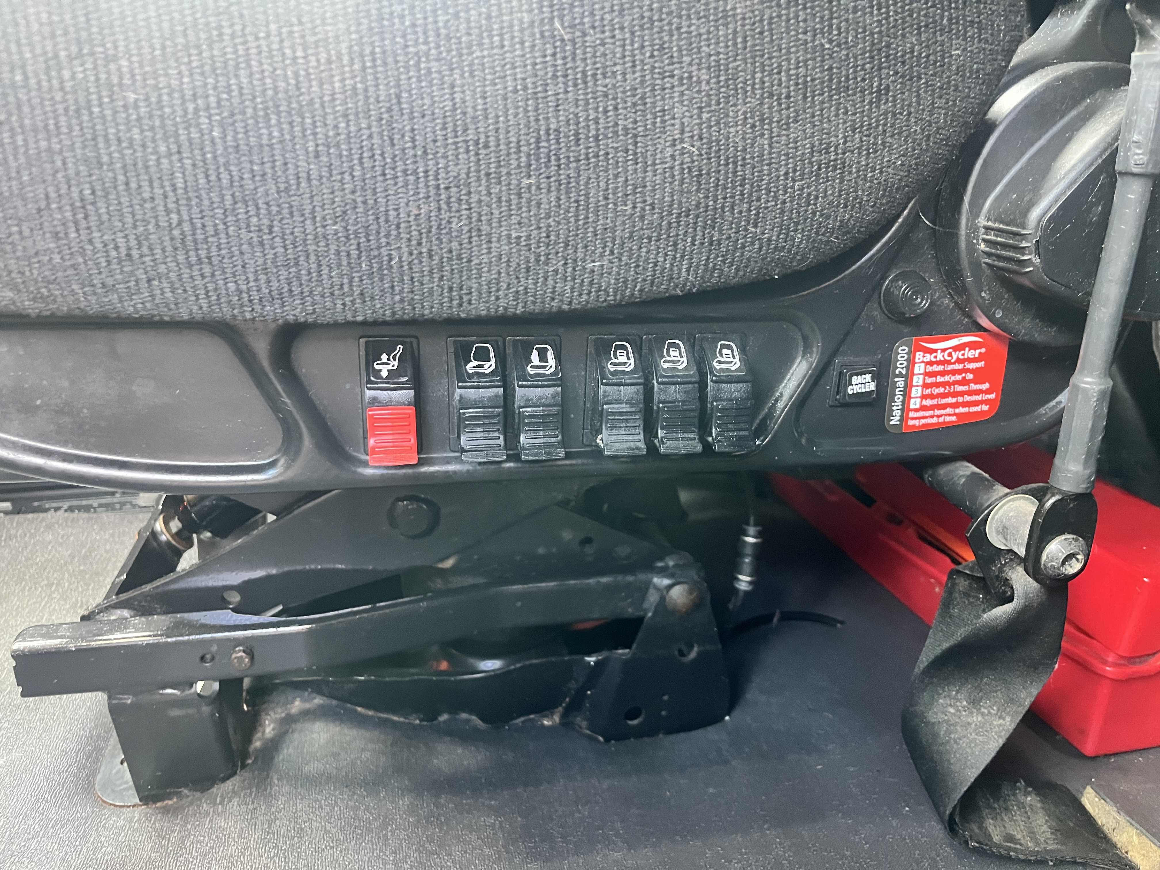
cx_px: 580
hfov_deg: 67.3
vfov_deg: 53.1
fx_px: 871
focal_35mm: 26
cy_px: 435
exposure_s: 1/46
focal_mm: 5.1
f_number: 1.6
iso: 500
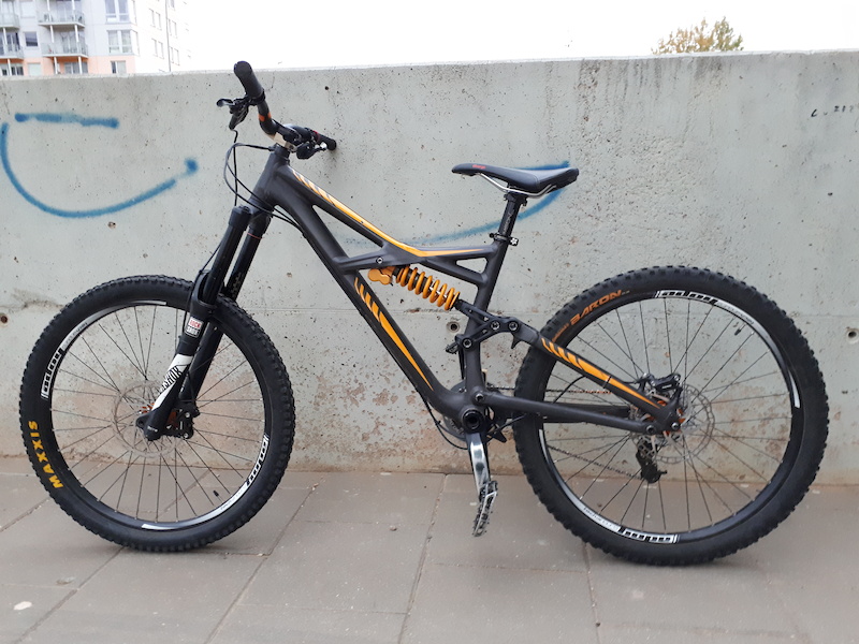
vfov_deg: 51.4
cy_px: 322
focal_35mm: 27
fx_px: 670
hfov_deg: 65.3
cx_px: 430
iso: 320
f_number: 1.9
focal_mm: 3.6
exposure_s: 1/17
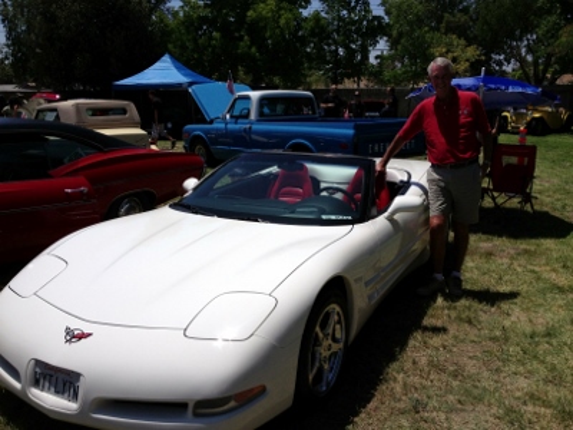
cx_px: 286
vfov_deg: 40.7
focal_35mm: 35
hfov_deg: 52.6
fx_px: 579
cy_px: 215
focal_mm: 4.28
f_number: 2.4
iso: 50
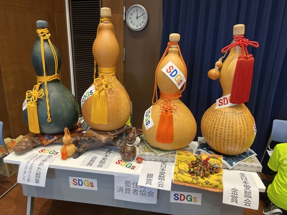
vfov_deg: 53.1
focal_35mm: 26
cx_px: 144
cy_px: 108
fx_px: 216
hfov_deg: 67.3
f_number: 1.6
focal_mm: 5.1
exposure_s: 1/112
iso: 125
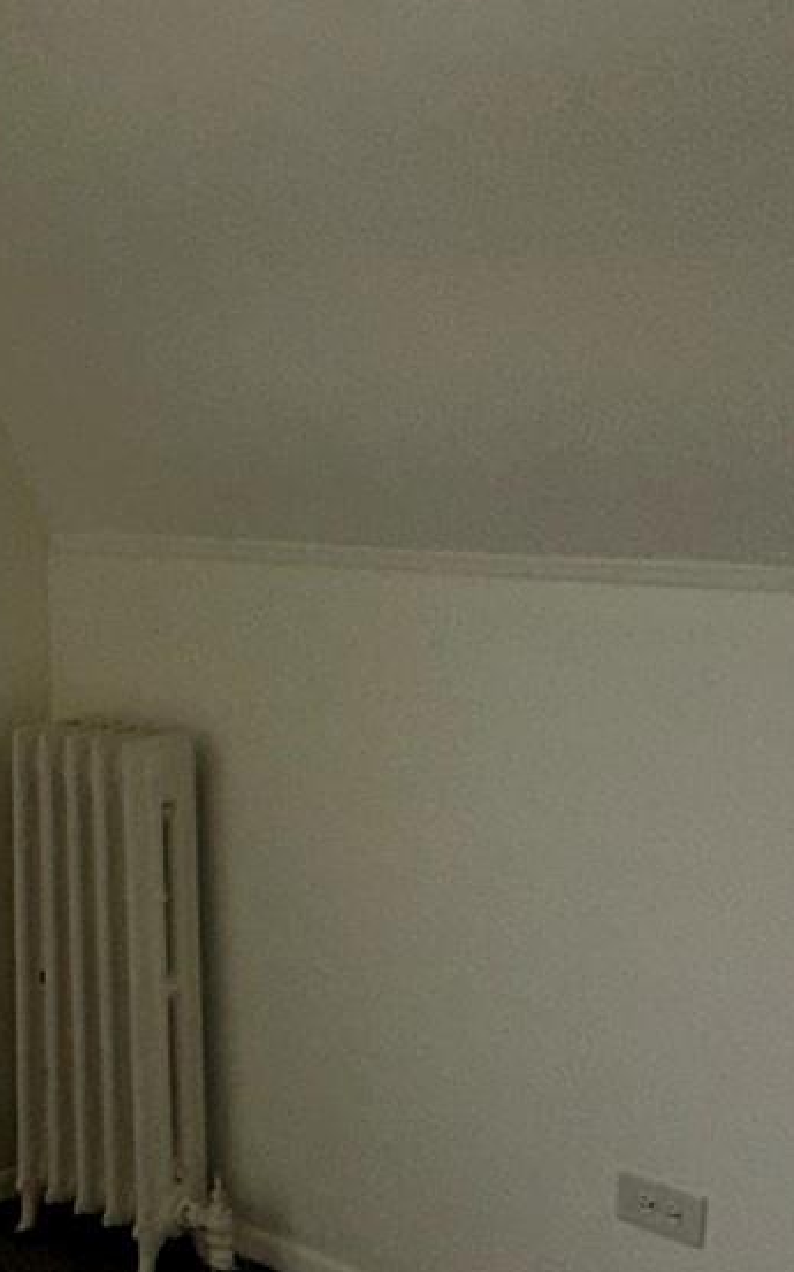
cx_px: -320
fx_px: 1907
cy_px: 662
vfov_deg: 36.9
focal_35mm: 55
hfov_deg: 20.8
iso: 32
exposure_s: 1/276
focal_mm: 2.22
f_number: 2.2
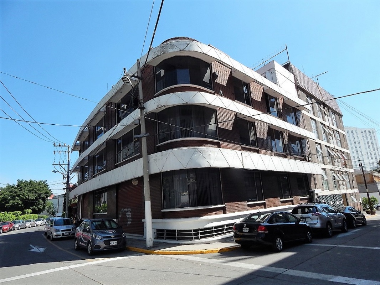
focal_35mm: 23
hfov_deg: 73.9
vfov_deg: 58.9
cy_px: 142
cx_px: 190
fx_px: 253
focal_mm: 4
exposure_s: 1/1500
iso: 125
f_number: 3
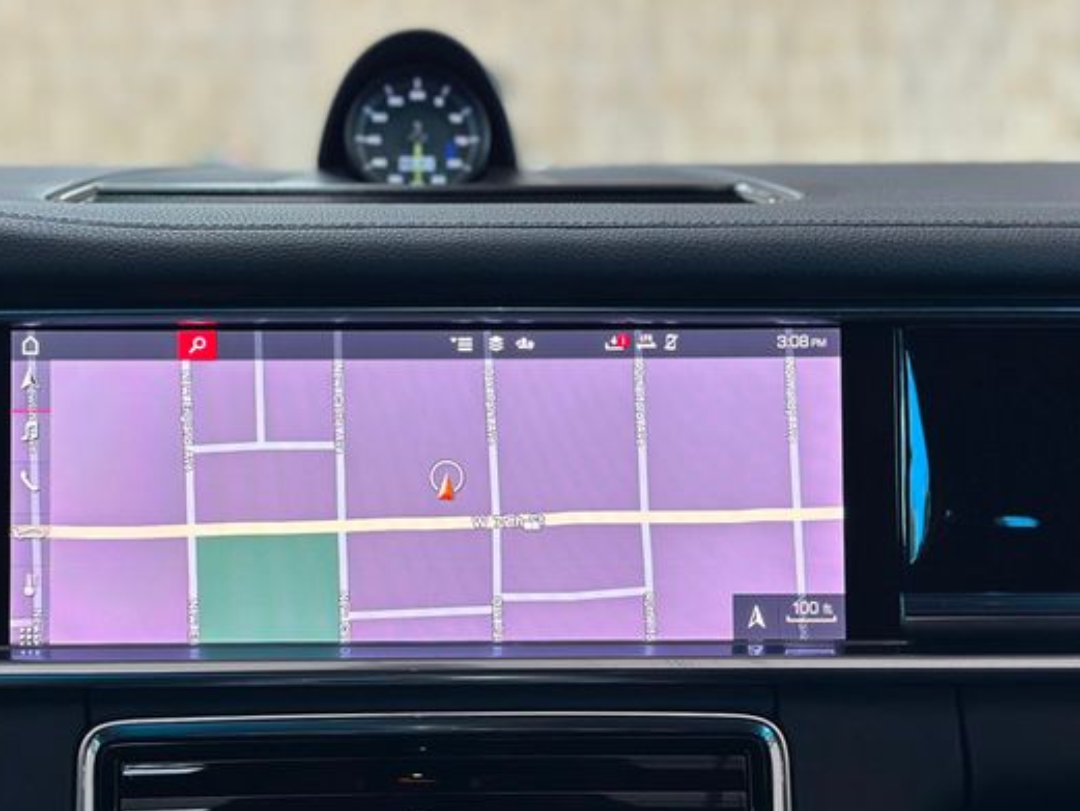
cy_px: 492
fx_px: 1841
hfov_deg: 32.6
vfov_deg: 24.8
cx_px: 419
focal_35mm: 59
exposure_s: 1/120
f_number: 1.78
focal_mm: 6.86
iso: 100
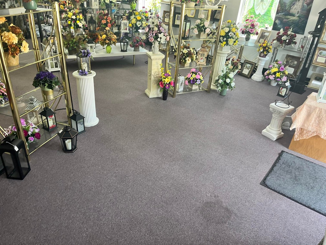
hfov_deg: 67.3
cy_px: 122
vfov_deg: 53.1
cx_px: 163
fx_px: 245
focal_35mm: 26
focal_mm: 5.1
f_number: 1.6
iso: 80
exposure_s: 1/60
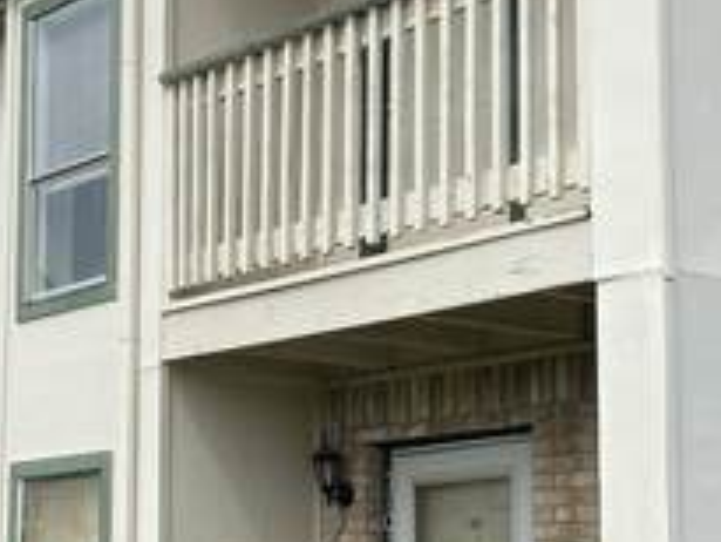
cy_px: 422
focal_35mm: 81
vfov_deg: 18.1
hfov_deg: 24.1
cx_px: 274
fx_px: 1688
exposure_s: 1/3300
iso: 32
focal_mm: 4.25
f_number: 1.8
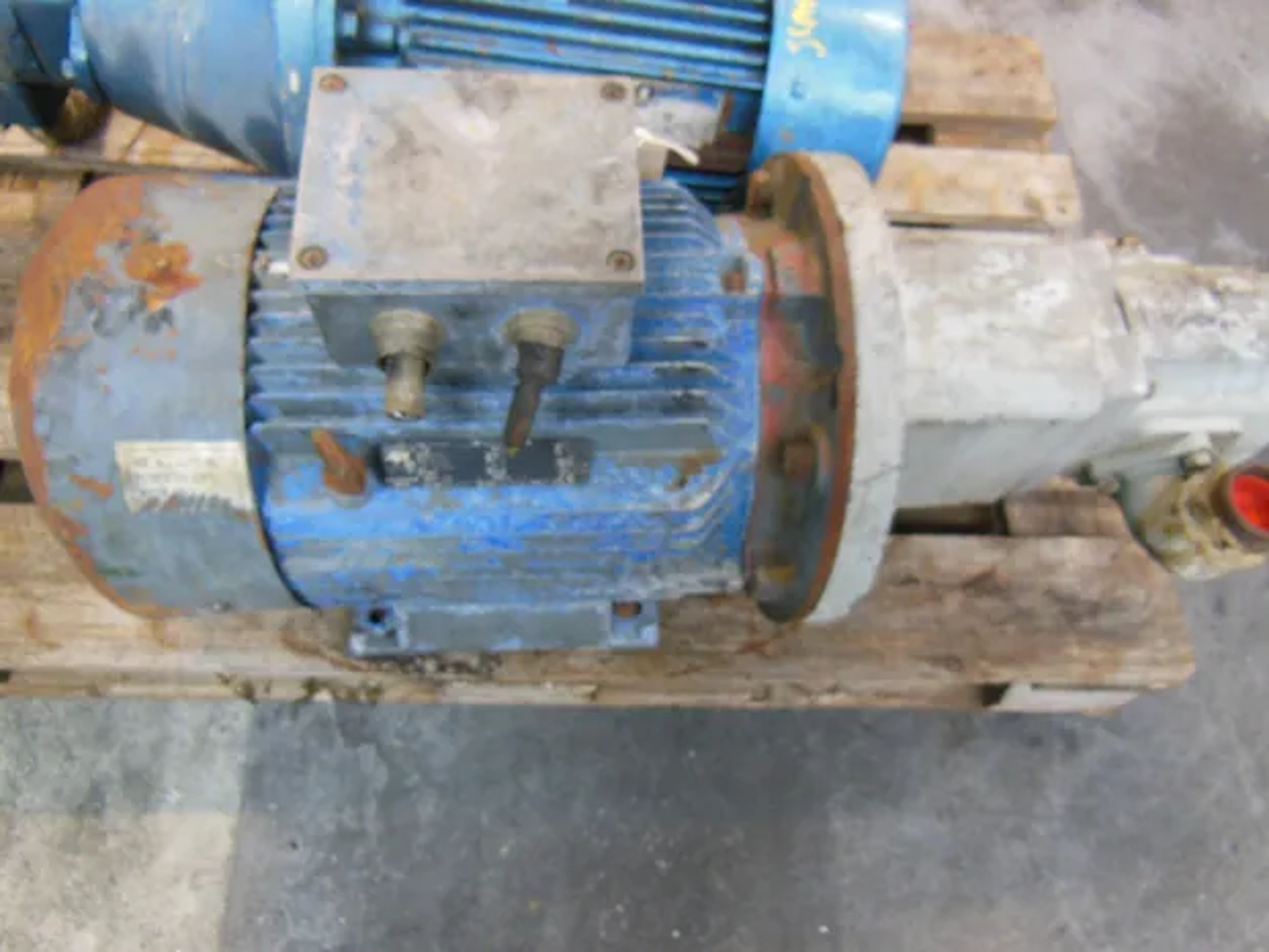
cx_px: 634
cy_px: 476
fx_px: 916
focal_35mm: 25
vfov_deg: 54.9
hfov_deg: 69.4
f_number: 3.5
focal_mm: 4.5
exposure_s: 1/8
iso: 400
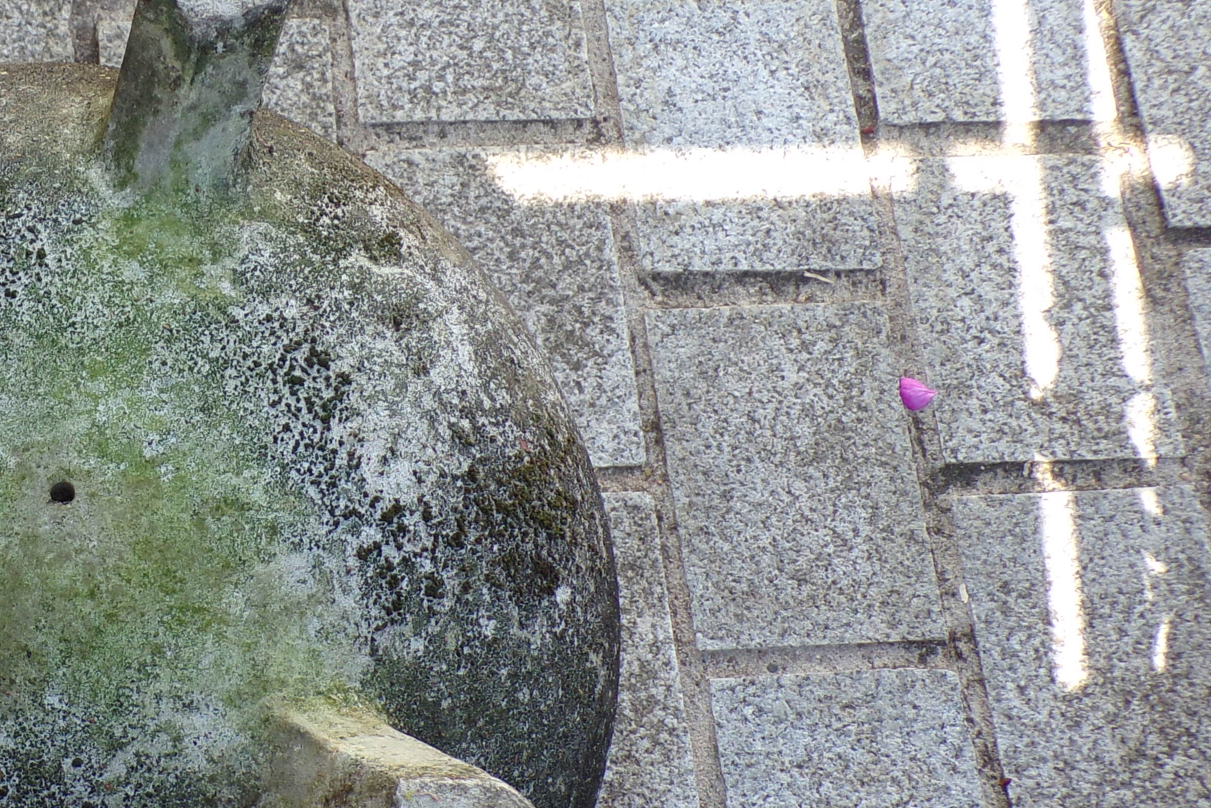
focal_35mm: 64
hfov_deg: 29.8
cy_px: 519
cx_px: 68
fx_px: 2153
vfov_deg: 21.2
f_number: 3.2
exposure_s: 1/180
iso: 80
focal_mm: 5.8
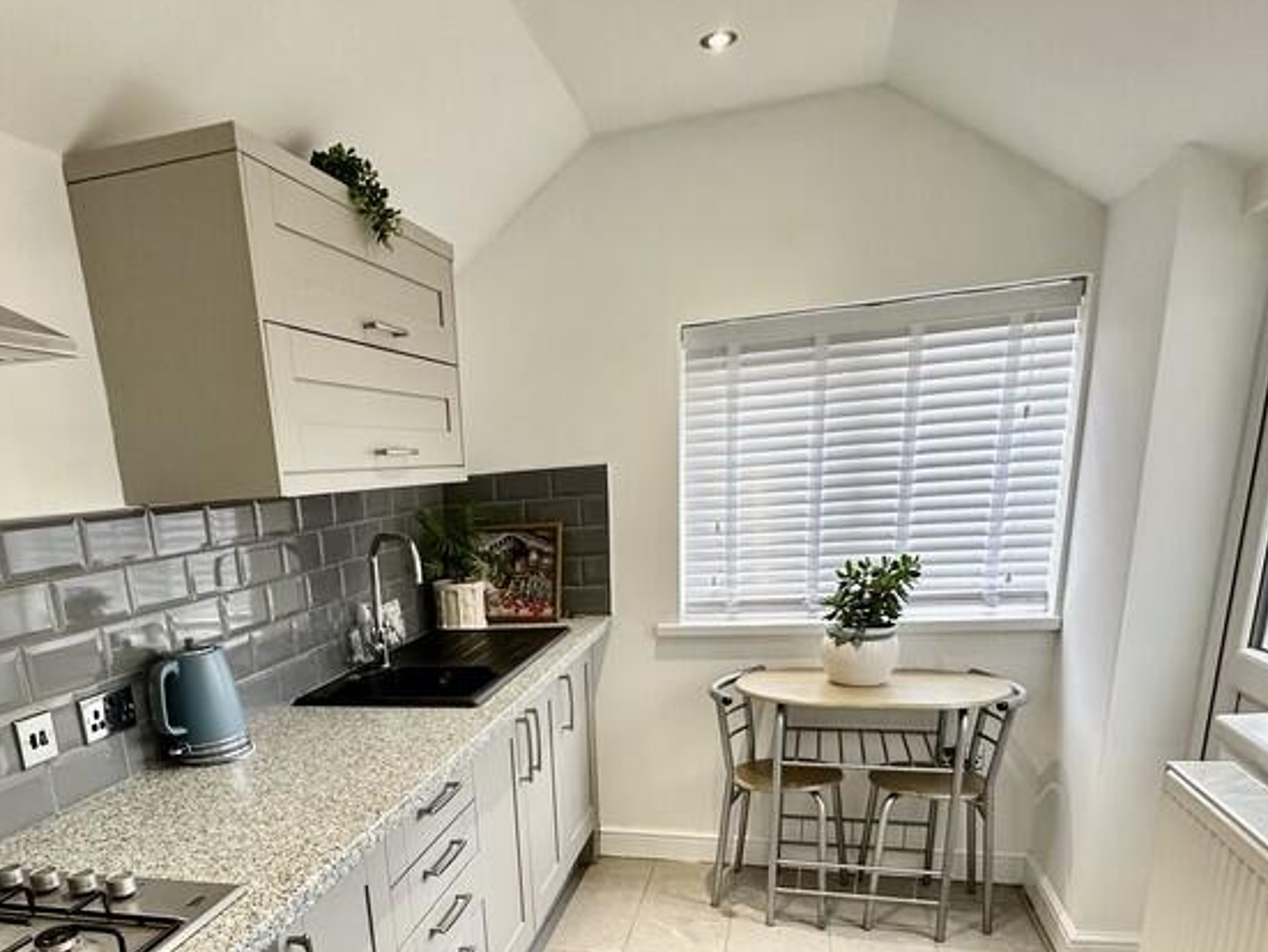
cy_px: 793
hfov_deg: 66.5
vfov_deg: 49.3
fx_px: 953
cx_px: 492
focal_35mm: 26
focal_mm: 2.22
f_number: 2.2
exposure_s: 1/99
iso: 200
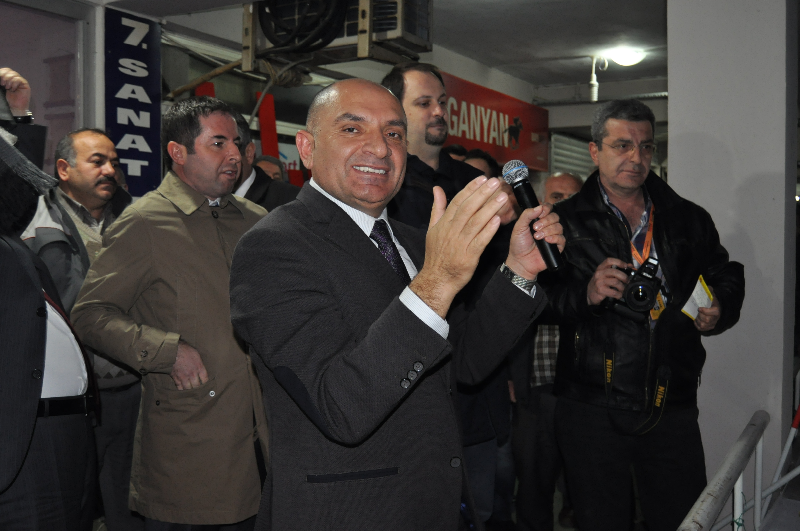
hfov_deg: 49.6
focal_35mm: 39
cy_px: 266
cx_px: 400
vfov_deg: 34.1
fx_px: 866
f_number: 4
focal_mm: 26
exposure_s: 1/60
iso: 800
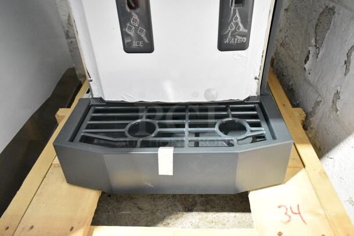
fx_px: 266
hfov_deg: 67.3
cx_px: 177
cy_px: 118
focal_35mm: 27
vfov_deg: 48.0
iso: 6400
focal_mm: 18
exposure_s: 1/80
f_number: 4.5
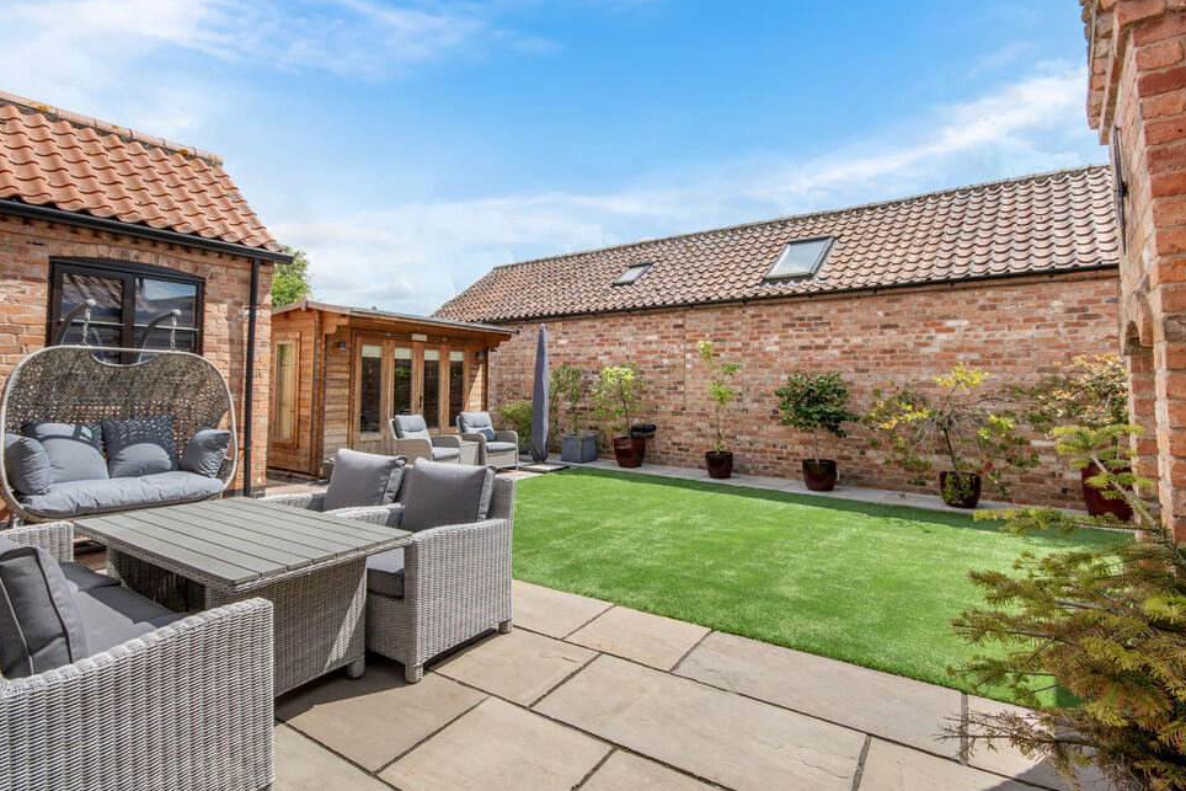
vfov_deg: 70.4
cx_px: 582
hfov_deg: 93.3
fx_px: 560
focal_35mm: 17
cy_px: 408
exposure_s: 1/200
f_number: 8
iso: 100
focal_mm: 11
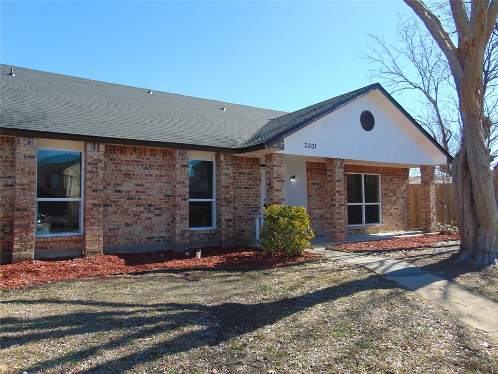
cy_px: 187
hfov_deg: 69.4
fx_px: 360
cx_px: 249
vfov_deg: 54.9
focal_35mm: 25
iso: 80
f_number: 3
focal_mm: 4.5
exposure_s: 1/640
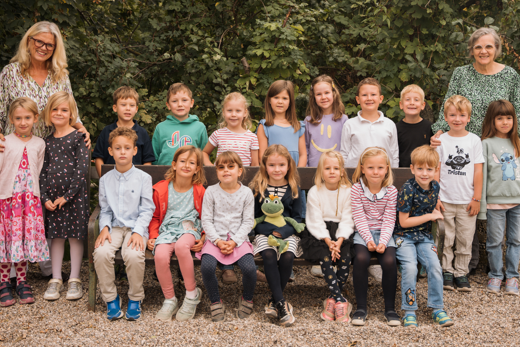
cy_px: 118
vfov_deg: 24.9
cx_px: 259
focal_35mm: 54
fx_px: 780
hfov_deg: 36.9
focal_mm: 37.7
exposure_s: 1/250
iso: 250
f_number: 3.2
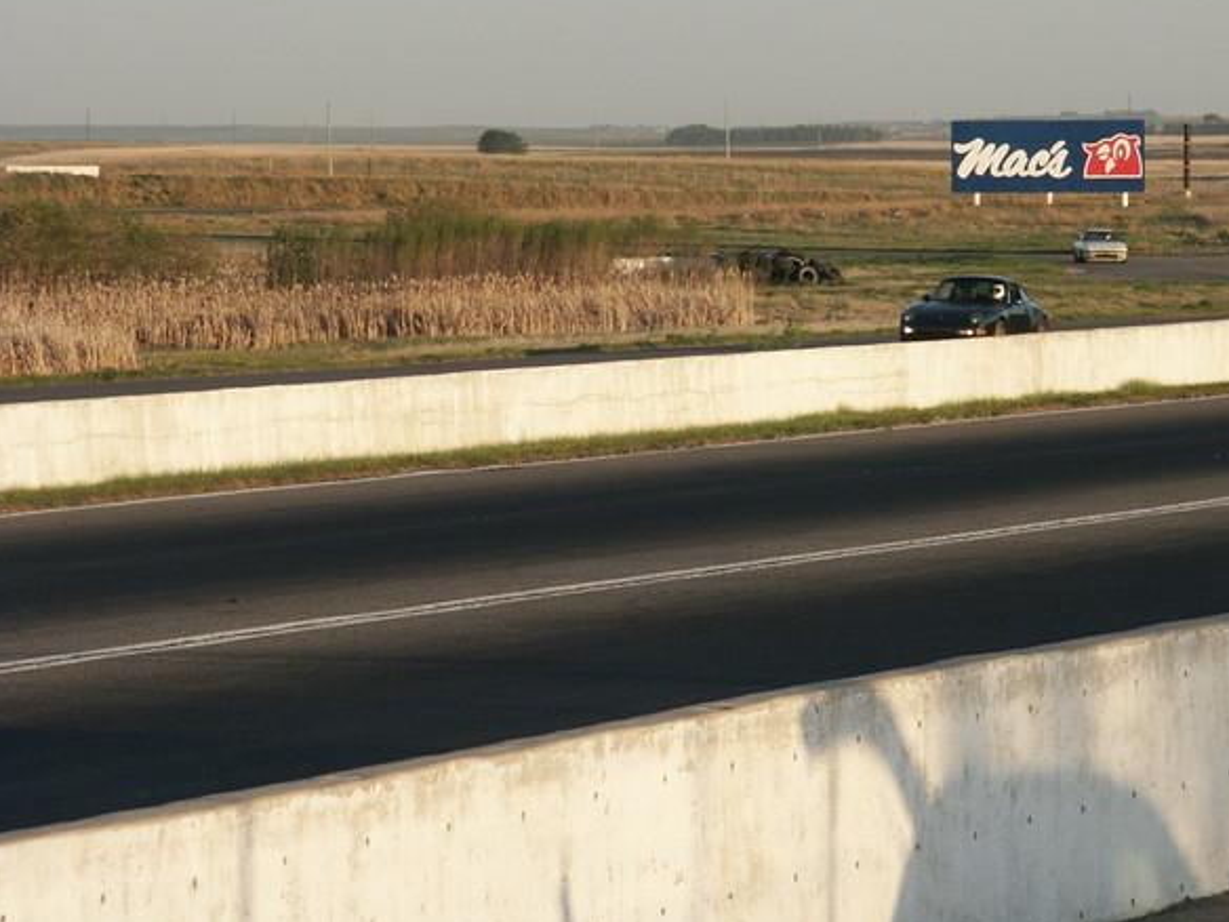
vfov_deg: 5.4
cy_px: 301
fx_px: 9728
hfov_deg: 7.2
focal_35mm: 274
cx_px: 825
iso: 100
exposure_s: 1/250
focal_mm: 50.69
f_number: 5.6
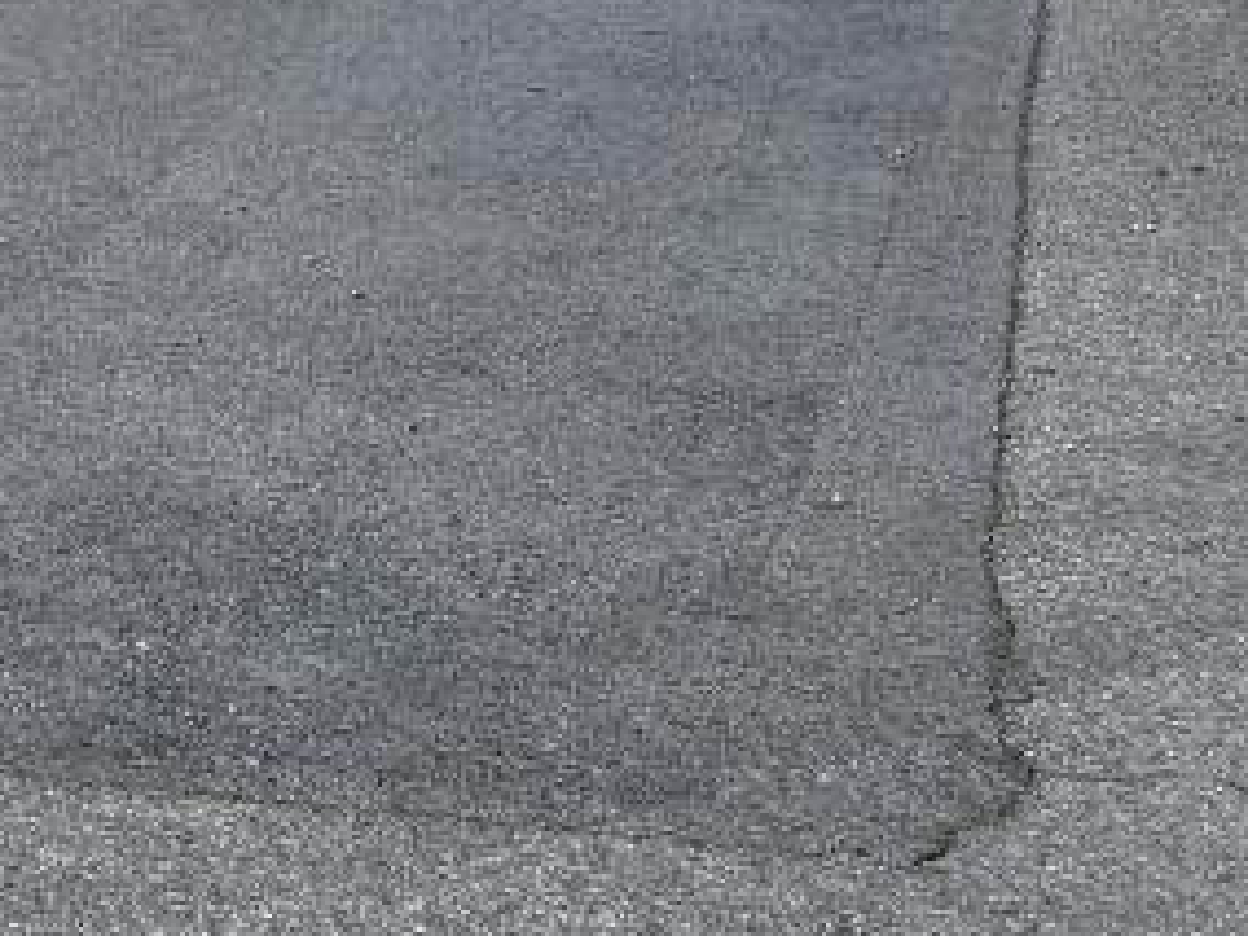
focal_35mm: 108
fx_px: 3894
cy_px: -664
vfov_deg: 12.7
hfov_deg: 15.9
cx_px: -879
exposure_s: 1/3413
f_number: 1.78
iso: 80
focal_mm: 6.76
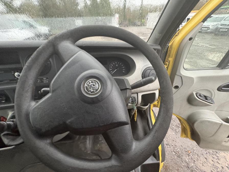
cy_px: 86
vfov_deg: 85.7
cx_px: 114
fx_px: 93
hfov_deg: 102.1
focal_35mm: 14
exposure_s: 1/60
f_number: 2.2
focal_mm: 2.22
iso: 500
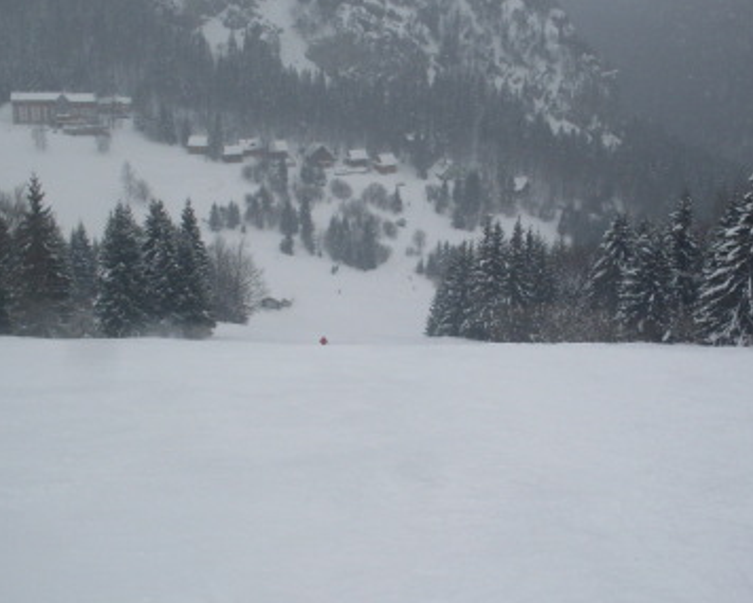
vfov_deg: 30.3
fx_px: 1115
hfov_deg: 37.3
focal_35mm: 50
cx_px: 431
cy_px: 324
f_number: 8.4
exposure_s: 1/500
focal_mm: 6.3
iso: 80
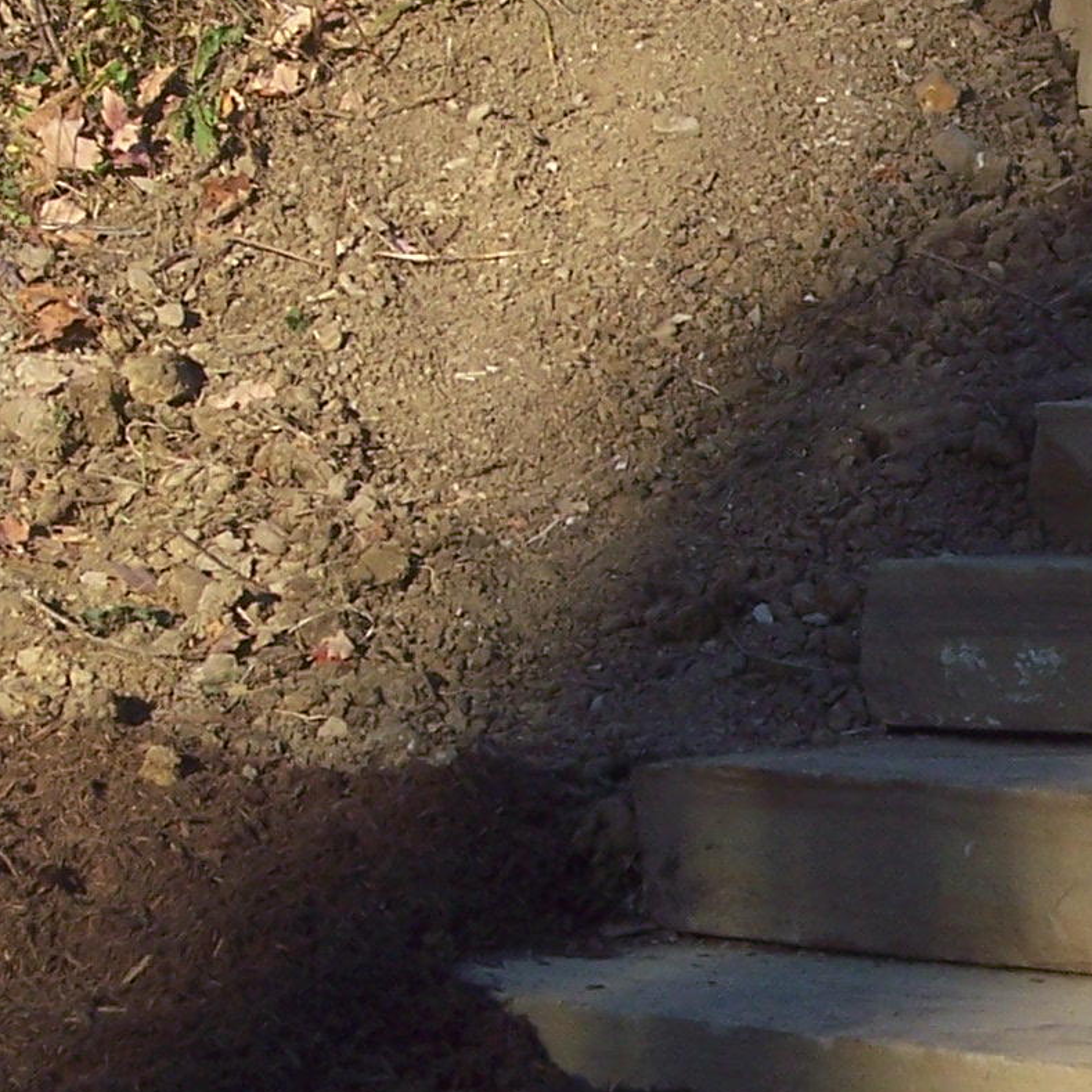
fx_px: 7424
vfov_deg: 8.4
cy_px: 335
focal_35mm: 208
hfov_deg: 8.3
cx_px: 1554
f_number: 4
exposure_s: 1/250
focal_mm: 13.3
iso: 100
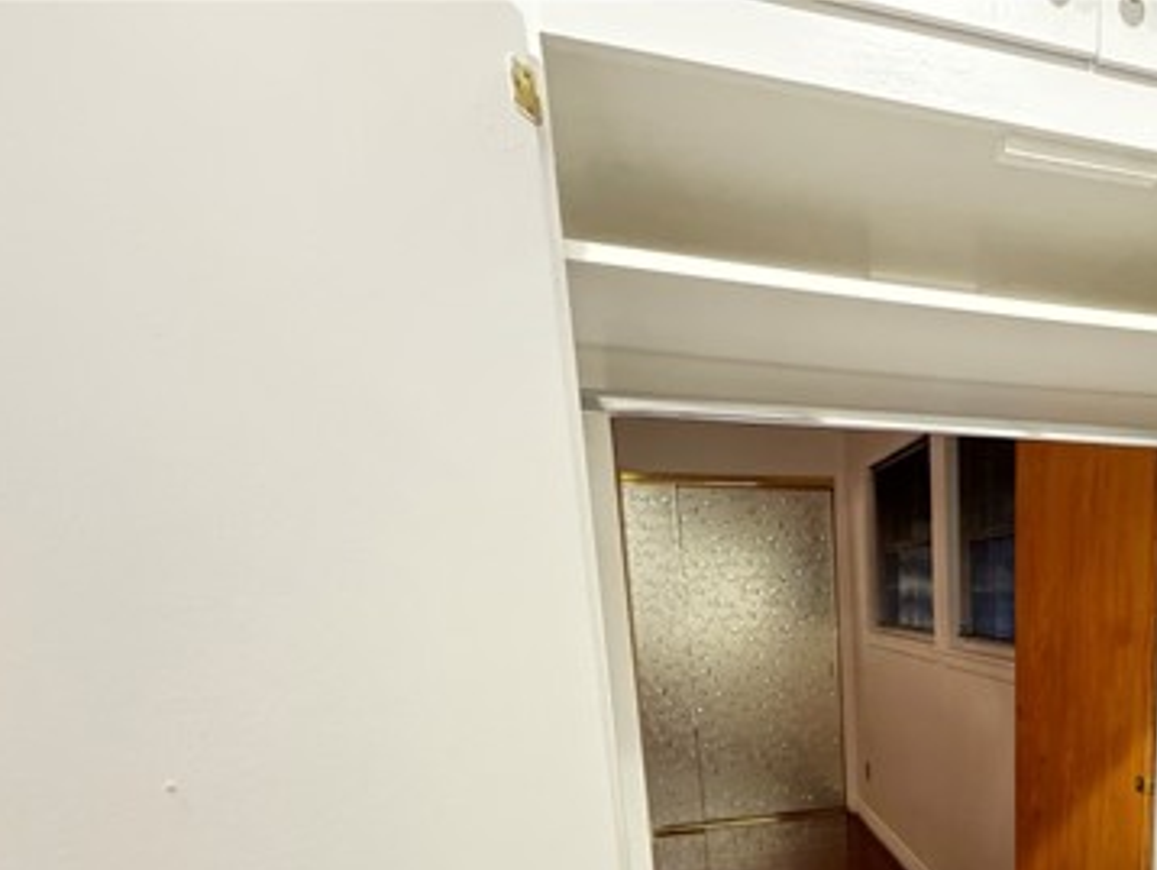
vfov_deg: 49.3
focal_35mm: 25
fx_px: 836
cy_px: 773
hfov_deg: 62.1
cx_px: 963
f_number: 2.2
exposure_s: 1/40
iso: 1600
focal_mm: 2.22
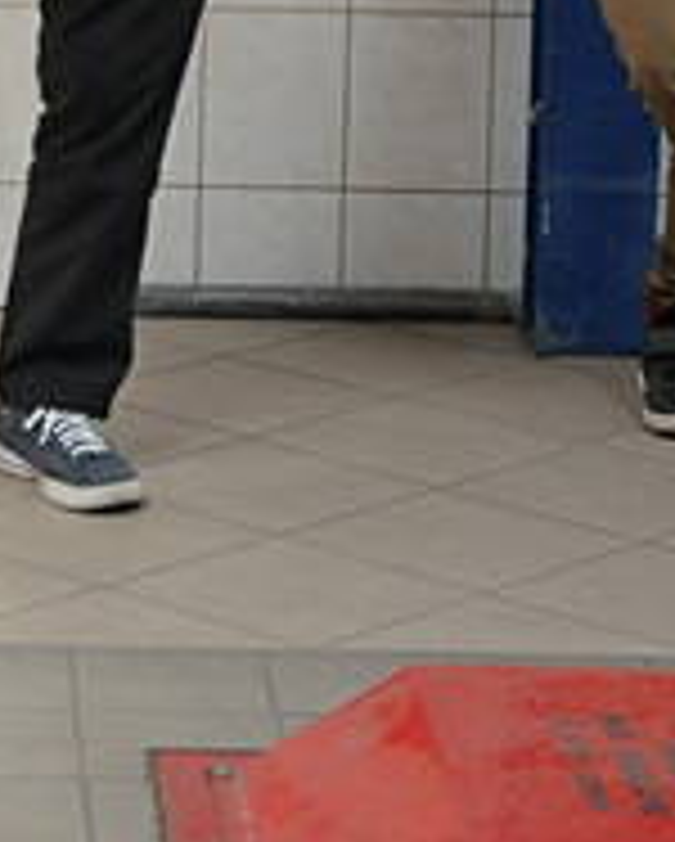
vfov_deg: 11.2
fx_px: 4139
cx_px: 0
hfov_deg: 9.3
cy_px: -331
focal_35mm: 166
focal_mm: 26
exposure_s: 1/160
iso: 800
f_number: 5.6
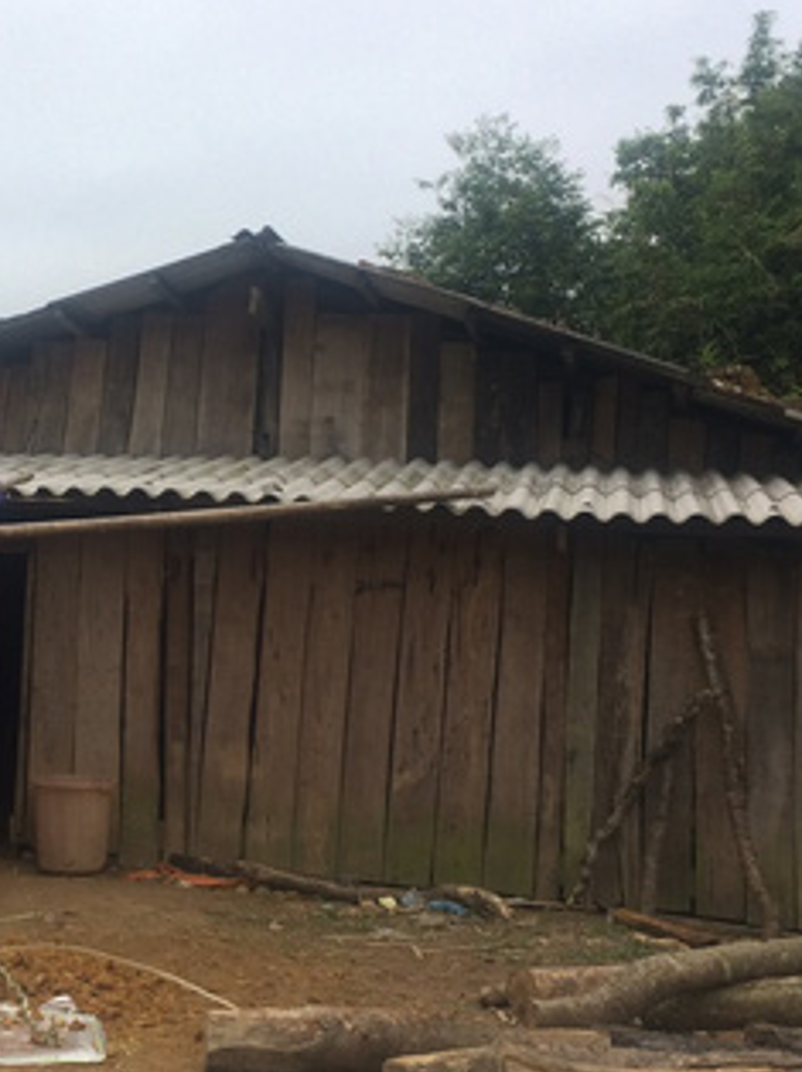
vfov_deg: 31.6
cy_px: 449
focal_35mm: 61
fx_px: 1887
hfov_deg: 23.4
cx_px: 89
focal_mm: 4.15
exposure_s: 1/100
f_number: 2.2
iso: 32
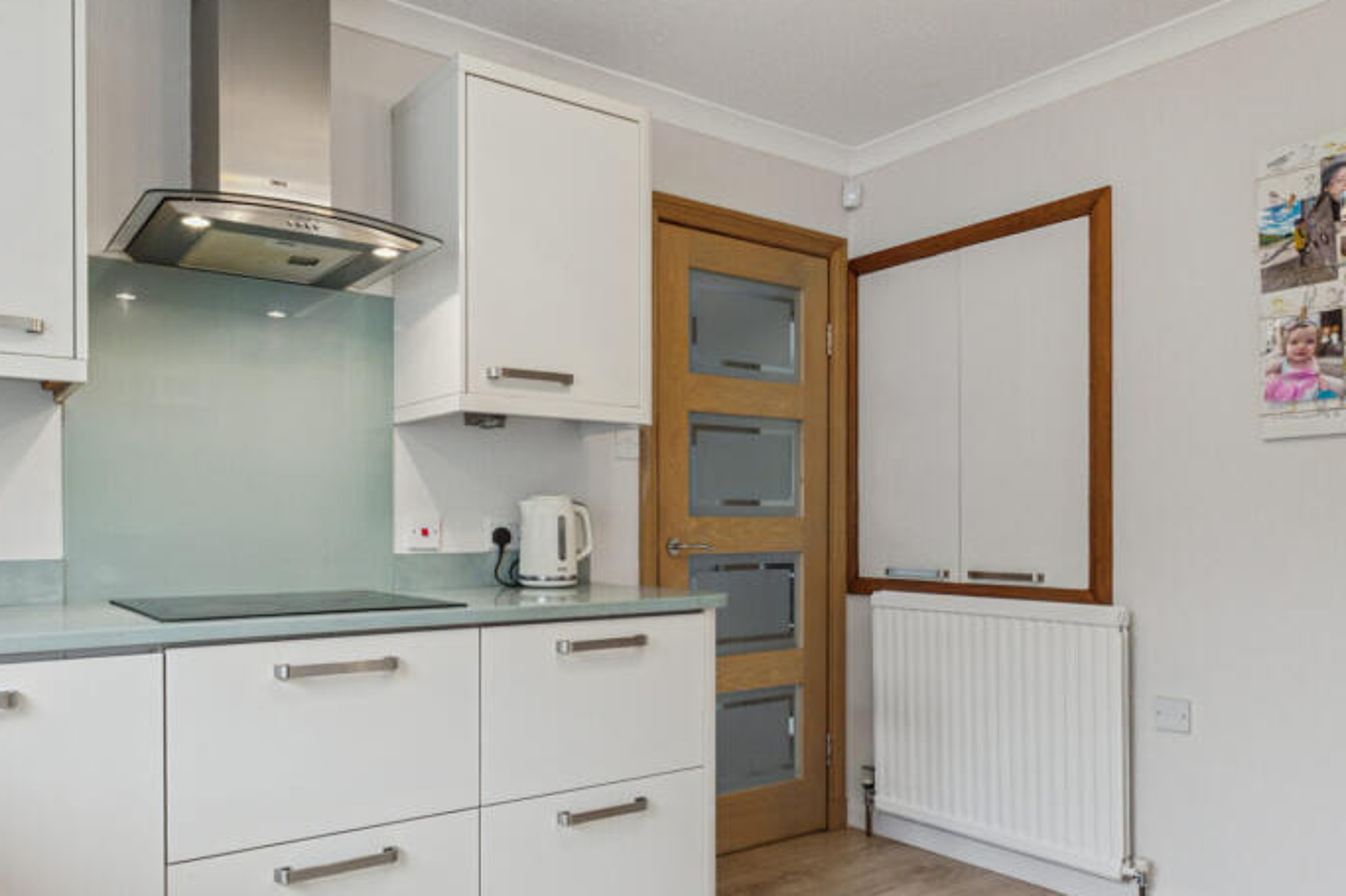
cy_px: 517
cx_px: 542
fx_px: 925
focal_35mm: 25
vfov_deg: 51.5
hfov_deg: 71.4
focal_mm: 11
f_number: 7.1
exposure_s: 1/50
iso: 500
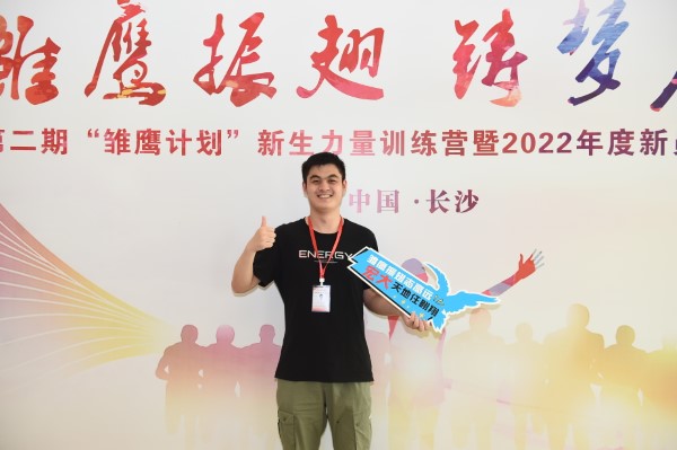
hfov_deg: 46.4
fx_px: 789
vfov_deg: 31.8
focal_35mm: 42
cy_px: 225
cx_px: 338
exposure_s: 1/100
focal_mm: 42
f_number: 3.2
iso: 1250
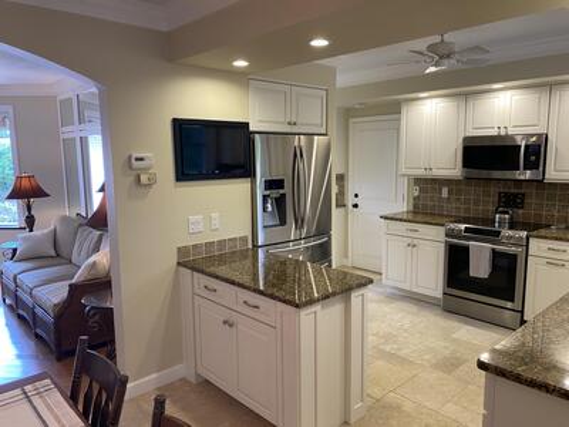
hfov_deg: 67.3
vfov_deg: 53.1
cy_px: 214
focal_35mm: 26
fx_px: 427
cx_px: 284
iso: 125
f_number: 1.8
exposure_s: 1/60
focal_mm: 4.25
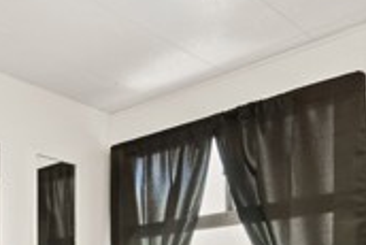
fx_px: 529
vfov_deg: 23.1
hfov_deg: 36.2
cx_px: 47
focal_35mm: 52
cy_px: 321
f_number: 8
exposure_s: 1/10
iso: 2500
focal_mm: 14
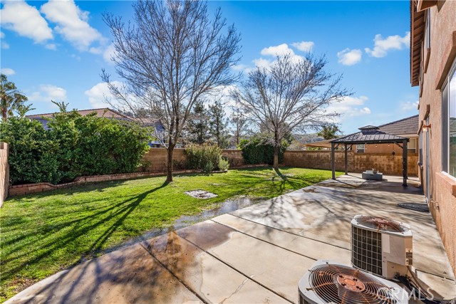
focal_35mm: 14
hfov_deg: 104.2
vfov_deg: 81.2
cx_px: 228
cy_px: 152
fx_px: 177
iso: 320
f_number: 7.1
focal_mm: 14
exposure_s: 1/1250
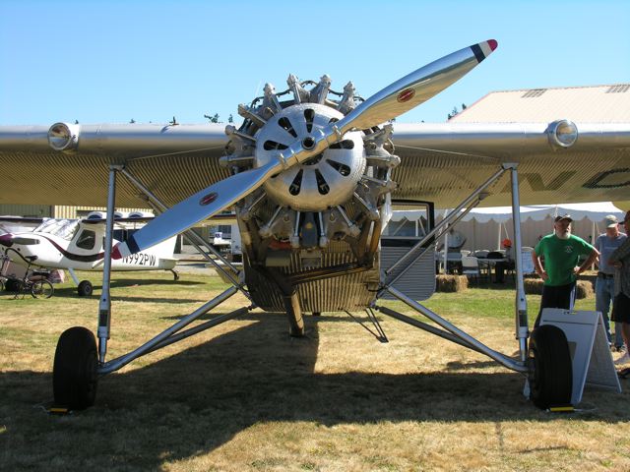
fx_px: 910
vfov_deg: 29.1
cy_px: 236
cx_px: 315
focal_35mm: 50
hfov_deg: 38.2
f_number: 6.2
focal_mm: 12.7
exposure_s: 1/160
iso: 50
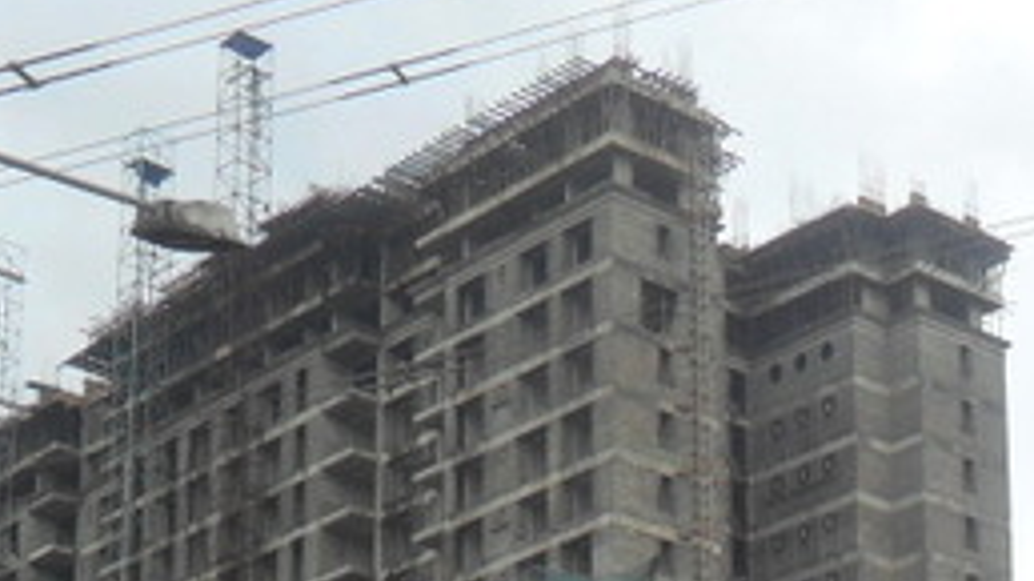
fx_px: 2960
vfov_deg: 10.6
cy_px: 982
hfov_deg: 19.5
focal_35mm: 108
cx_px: 922
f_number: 3.7
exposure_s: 1/750
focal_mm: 5.7
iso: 100
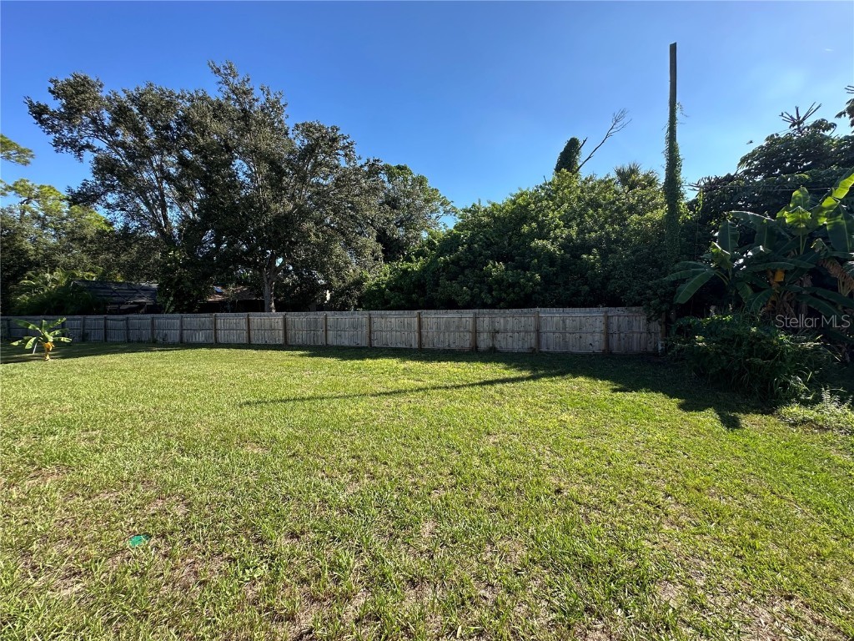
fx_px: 345
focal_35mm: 14
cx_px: 427
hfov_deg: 102.1
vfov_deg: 85.7
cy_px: 320
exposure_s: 1/678
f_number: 2.2
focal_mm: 2.22
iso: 40
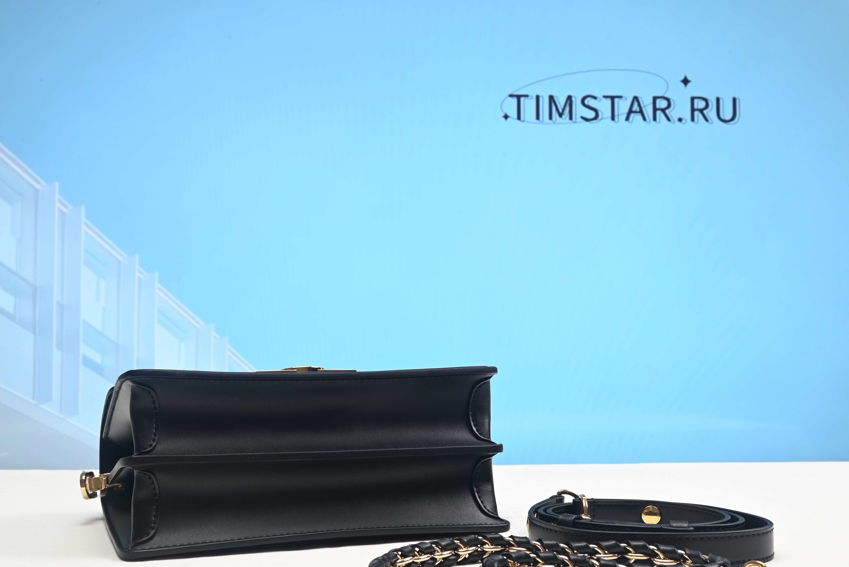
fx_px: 1014
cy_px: 298
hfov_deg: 45.4
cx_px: 441
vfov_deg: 31.2
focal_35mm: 43
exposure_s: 1/2
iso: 100
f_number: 16
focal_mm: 40
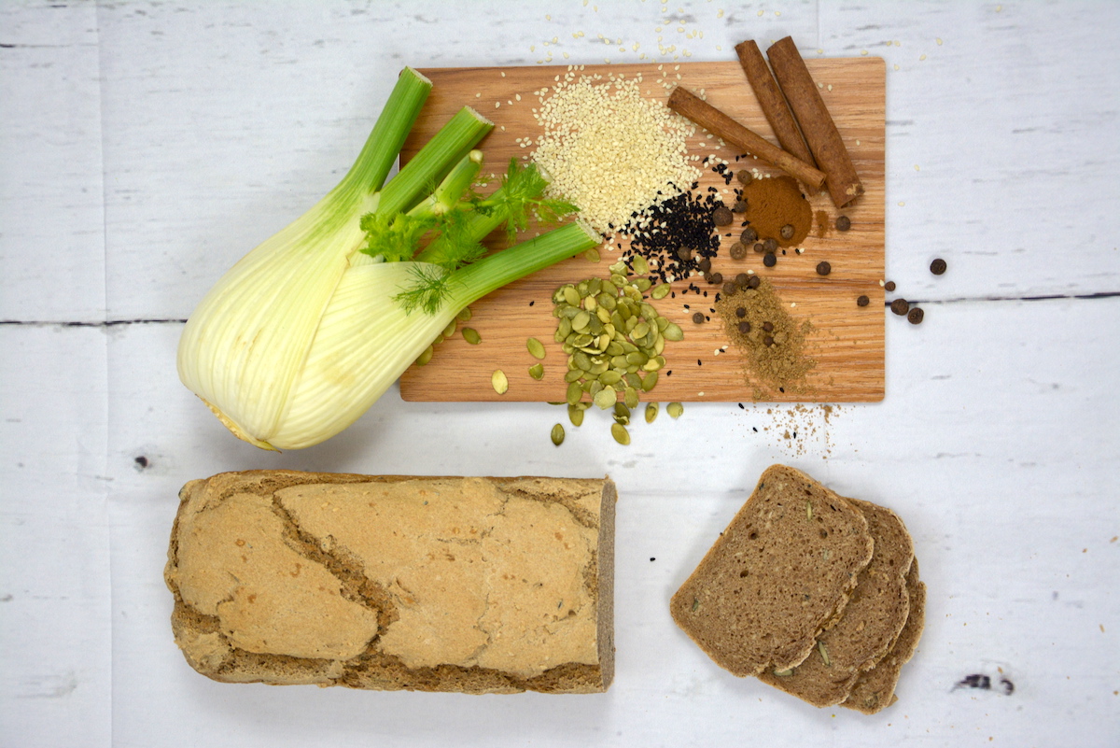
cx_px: 560
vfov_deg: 21.6
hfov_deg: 31.9
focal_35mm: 63
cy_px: 374
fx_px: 1961
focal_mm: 42
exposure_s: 1/50
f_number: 4.8
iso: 400
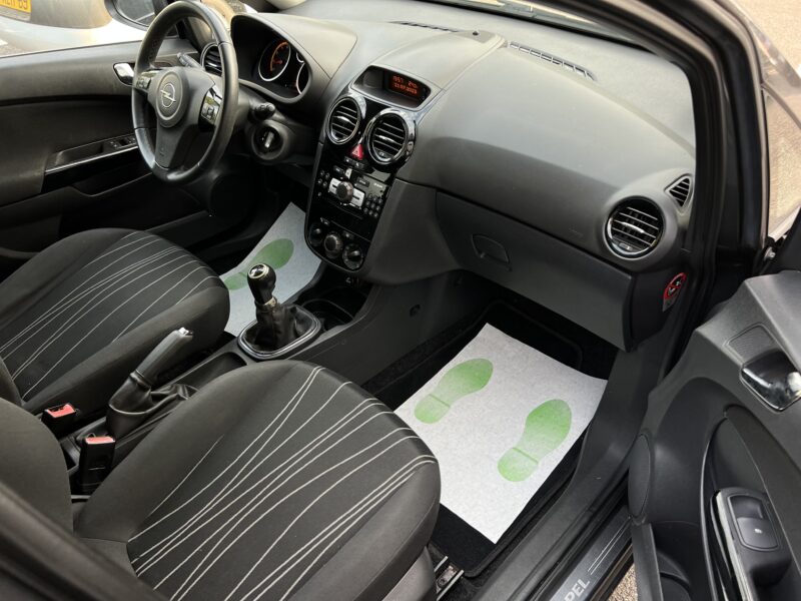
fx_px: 602
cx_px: 400
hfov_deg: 67.3
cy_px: 300
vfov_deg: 53.1
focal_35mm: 26
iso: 100
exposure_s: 1/121
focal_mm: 5.7
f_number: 1.5
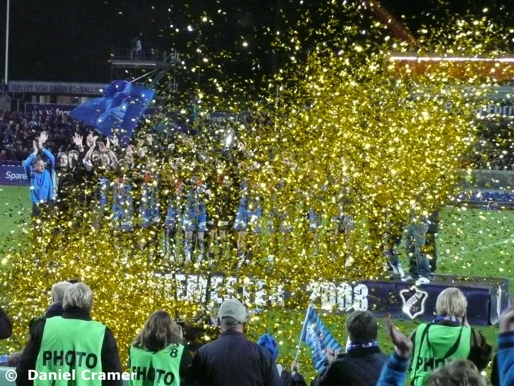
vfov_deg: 12.8
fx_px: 1722
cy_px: 193
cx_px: 257
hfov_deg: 17.0
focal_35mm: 116
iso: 800
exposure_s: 1/100
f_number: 4.7
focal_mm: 13.7
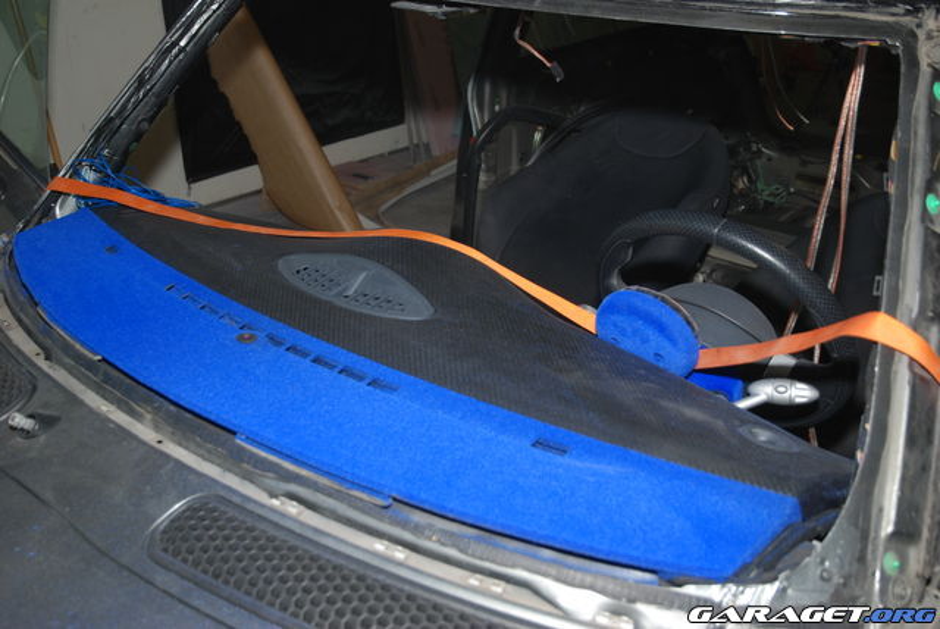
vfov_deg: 35.6
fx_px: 980
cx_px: 470
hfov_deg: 51.2
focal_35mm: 38
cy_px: 314
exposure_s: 1/60
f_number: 4.2
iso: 100
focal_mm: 25
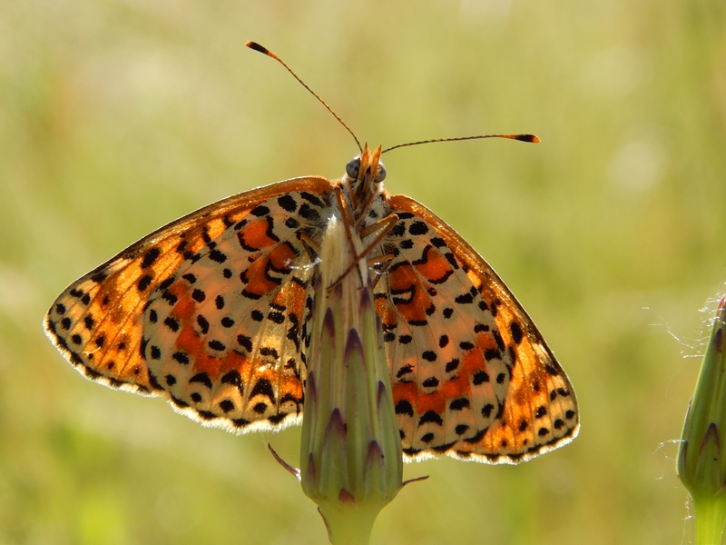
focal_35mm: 115
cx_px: 363
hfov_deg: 17.1
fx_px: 2412
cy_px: 272
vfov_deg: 12.9
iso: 125
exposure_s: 1/320
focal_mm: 20.5
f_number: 4.6
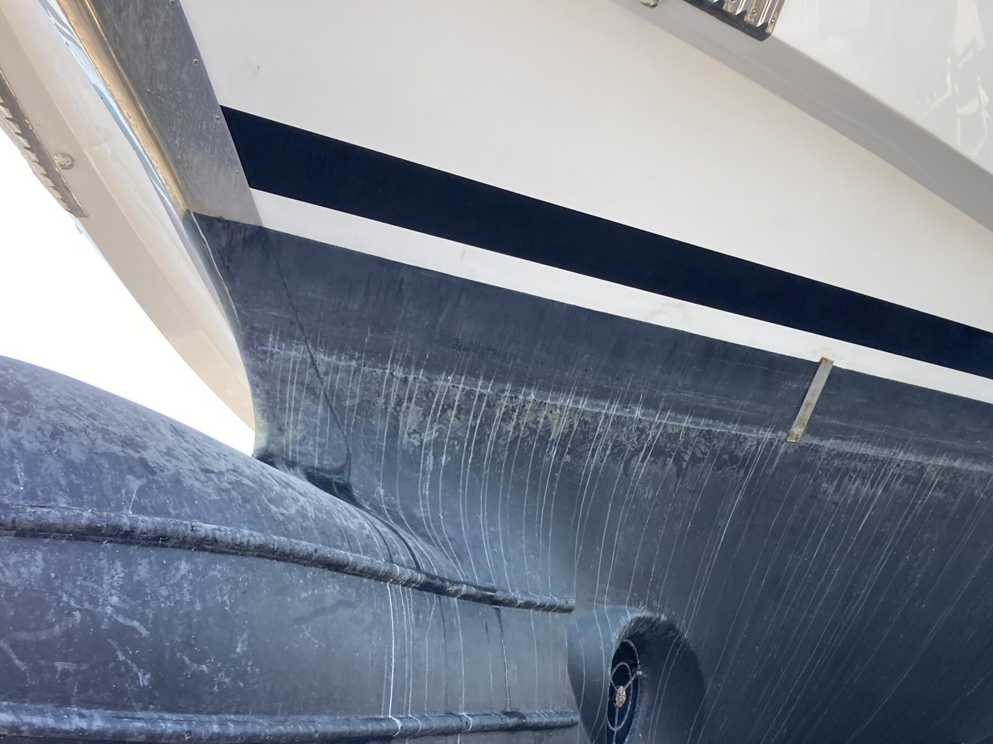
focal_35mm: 40
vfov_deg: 35.4
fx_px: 1147
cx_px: 540
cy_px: 528
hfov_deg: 46.7
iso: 20
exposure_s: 1/223
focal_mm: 3.99
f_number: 1.8
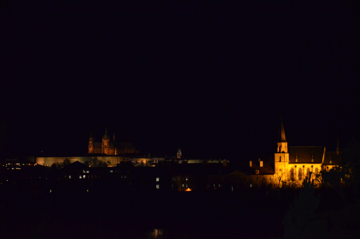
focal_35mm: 158
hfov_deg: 13.1
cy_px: 120
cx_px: 180
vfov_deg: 8.7
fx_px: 1572
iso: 3200
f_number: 5.6
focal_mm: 105
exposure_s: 1/60
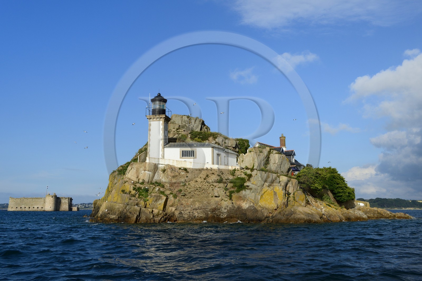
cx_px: 211
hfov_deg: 58.7
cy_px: 140
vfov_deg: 41.1
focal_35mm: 32
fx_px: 375
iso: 400
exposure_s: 1/1250
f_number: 10
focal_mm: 32
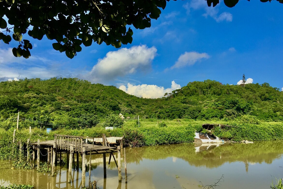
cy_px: 106
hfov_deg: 60.3
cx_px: 145
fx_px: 244
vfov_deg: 42.2
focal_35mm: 31
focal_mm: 4.15
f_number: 2.2
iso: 25
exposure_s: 1/1304
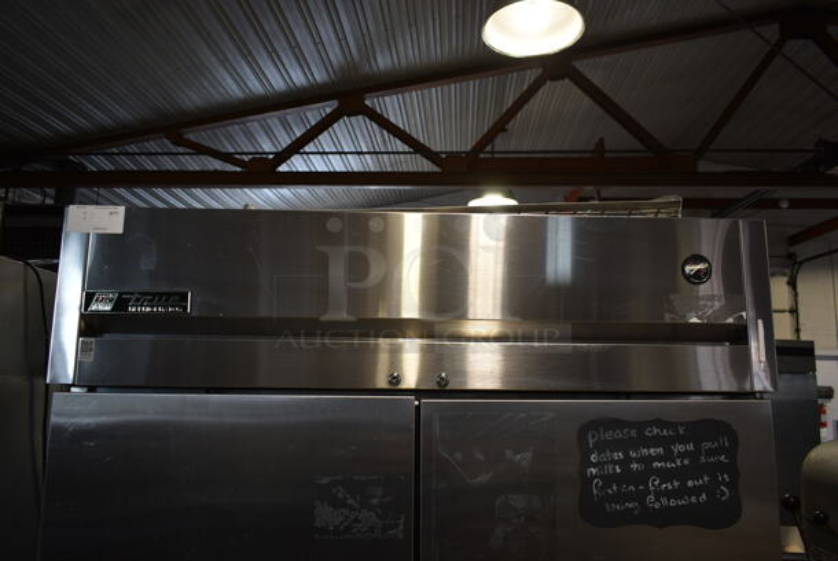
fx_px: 629
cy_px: 280
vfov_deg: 48.0
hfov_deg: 67.3
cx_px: 419
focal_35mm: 27
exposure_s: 1/30
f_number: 3.5
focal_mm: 18
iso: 140
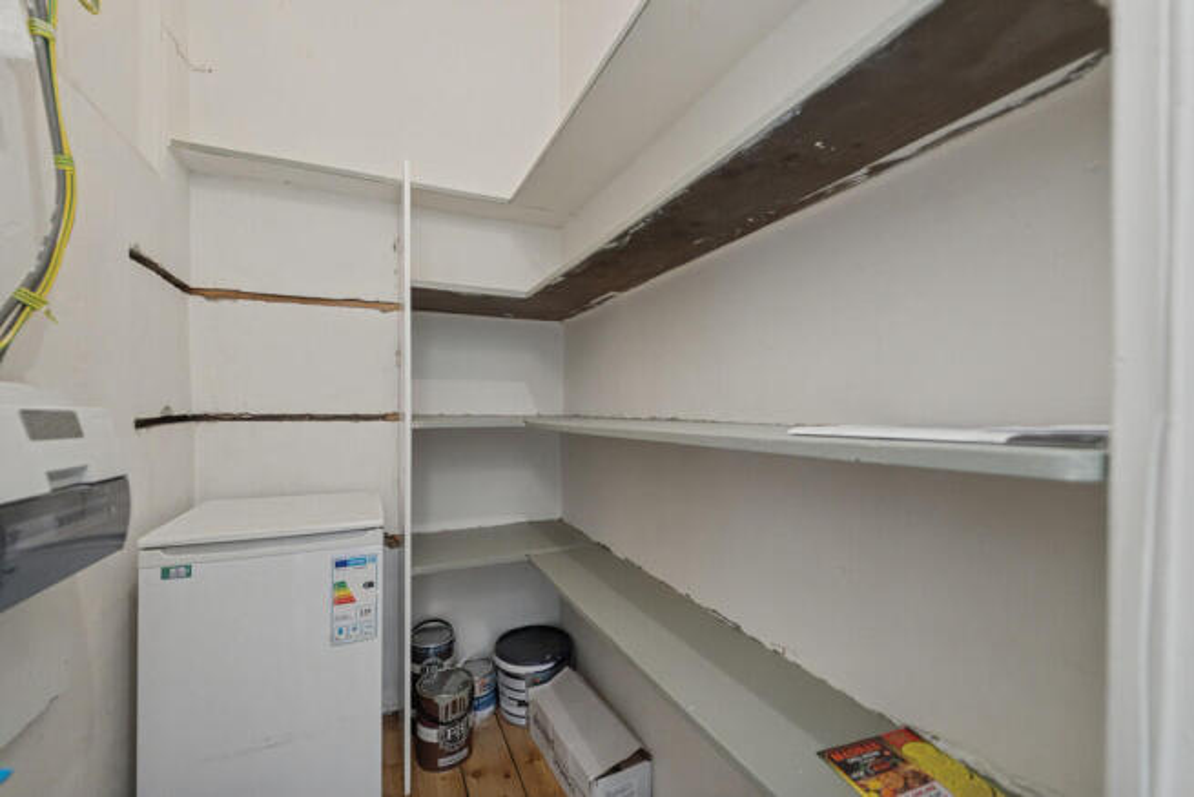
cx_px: 597
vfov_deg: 81.2
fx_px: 464
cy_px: 398
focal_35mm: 14
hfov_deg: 104.2
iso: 800
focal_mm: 14
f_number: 2.8
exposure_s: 1/125
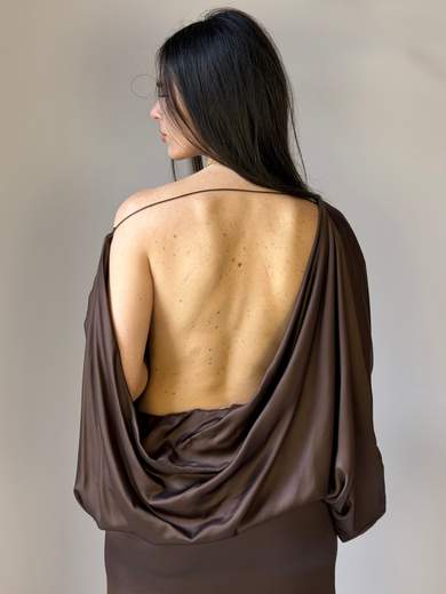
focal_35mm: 48
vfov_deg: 39.7
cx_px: 223
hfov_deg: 30.3
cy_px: 297
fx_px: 825
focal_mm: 6.76
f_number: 1.78
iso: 100
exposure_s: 1/60
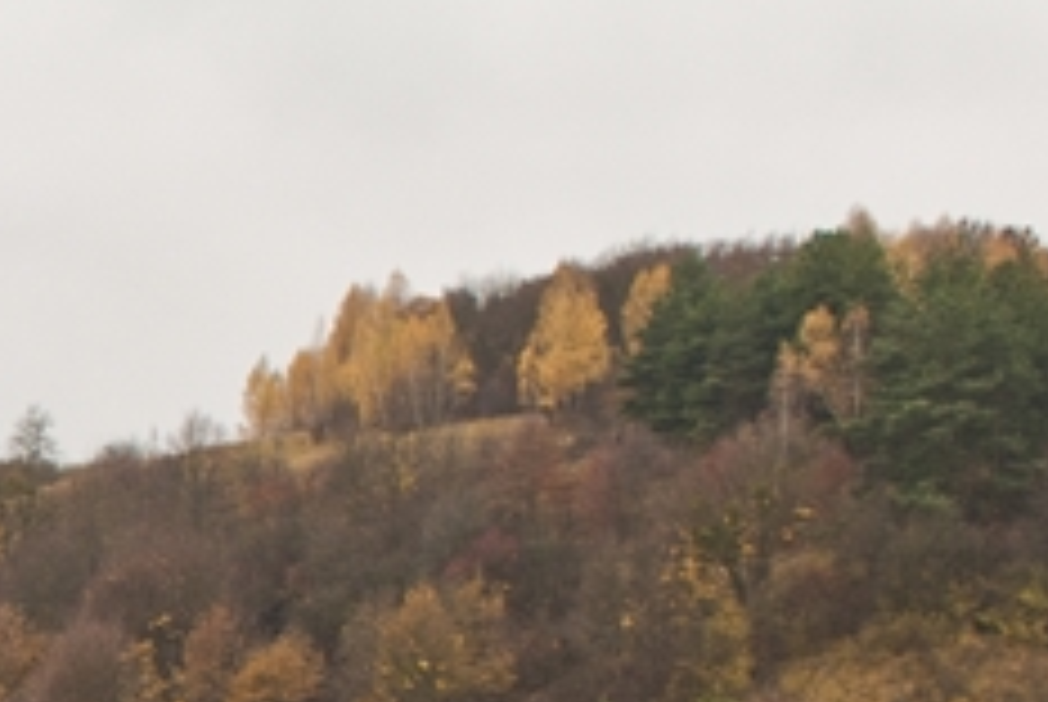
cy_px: 893
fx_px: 4605
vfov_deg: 8.6
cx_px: -895
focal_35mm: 158
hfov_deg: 11.9
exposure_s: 1/250
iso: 100
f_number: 4.5
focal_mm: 24
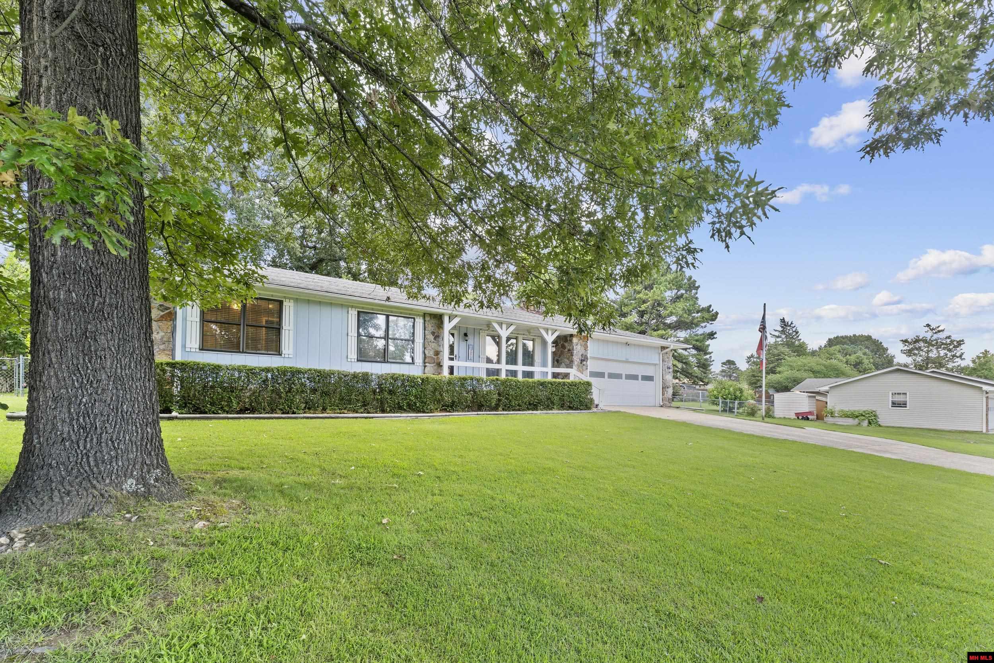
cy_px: 332
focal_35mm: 15
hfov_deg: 100.4
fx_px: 414
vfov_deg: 77.3
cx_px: 497
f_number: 9
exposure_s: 1/8
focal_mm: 10
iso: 200
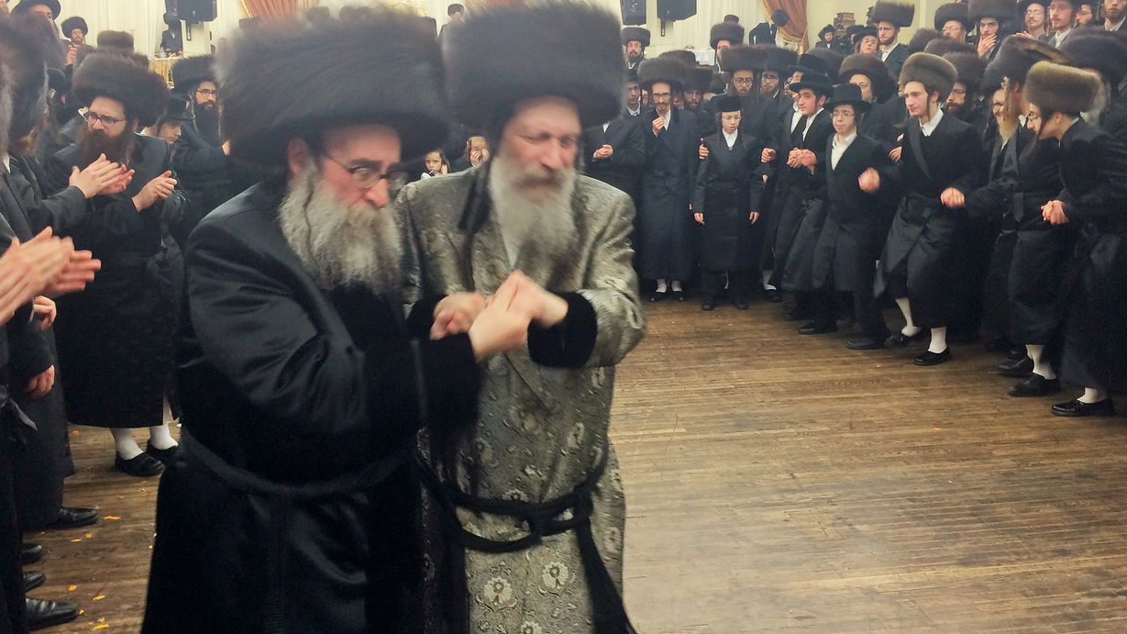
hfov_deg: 55.3
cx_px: 544
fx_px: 1076
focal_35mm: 36
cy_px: 256
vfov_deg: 32.7
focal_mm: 4.15
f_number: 2.2
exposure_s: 1/30
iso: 40
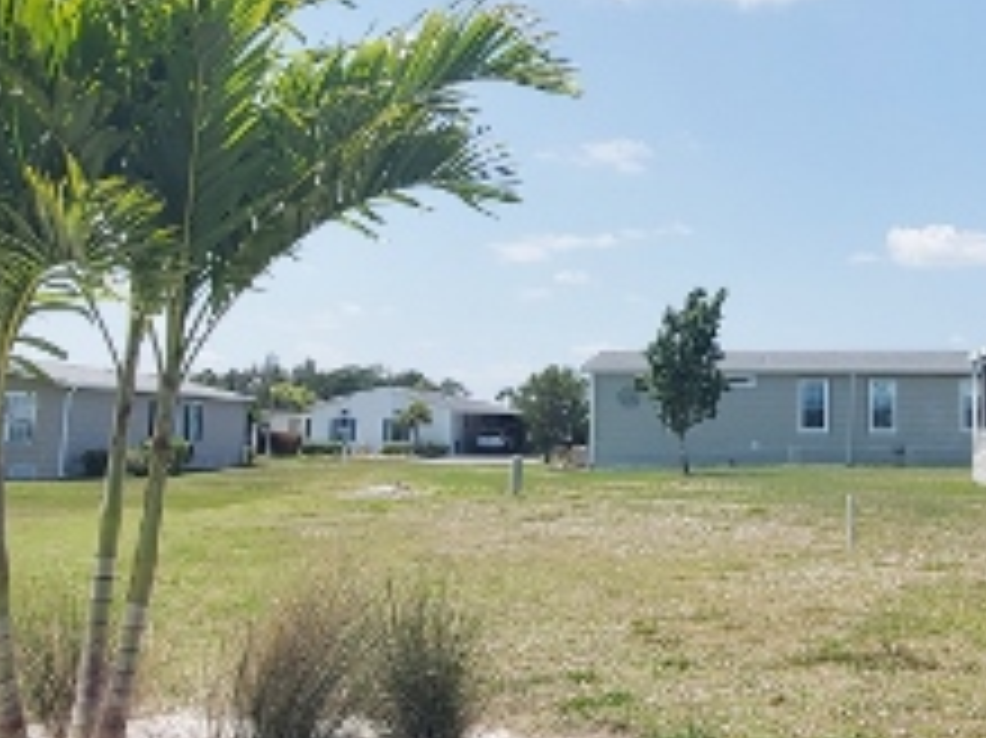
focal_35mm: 38
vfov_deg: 37.4
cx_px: 828
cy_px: 274
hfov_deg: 45.7
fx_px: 1082
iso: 50
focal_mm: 1.8
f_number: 2.2
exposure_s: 1/1493
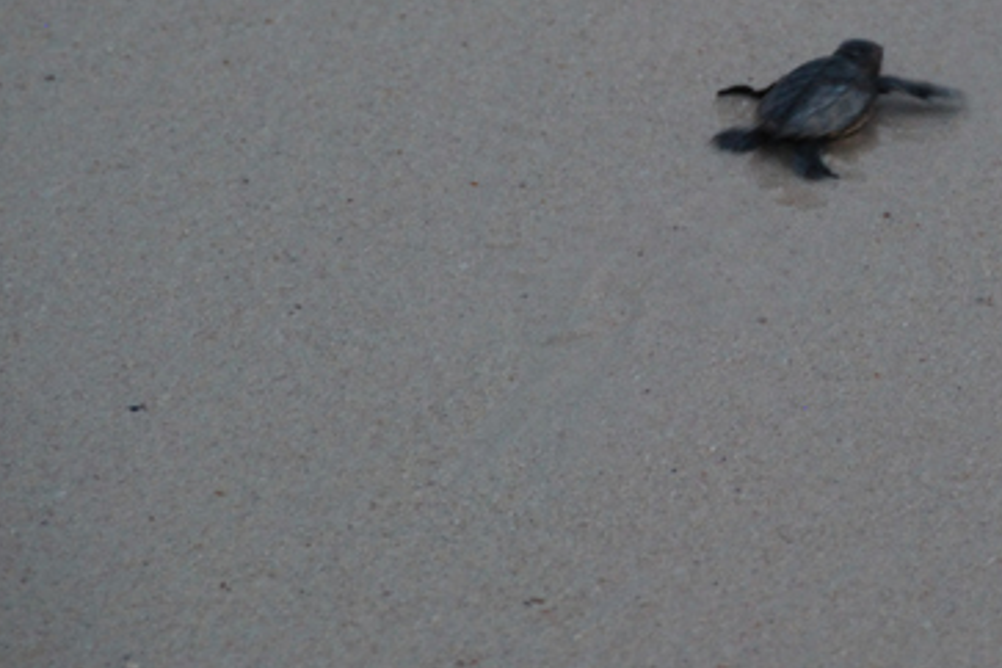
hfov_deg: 3.6
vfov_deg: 2.4
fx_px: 16114
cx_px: 812
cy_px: 110
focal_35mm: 579
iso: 1250
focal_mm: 200
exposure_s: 1/50
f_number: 5.6
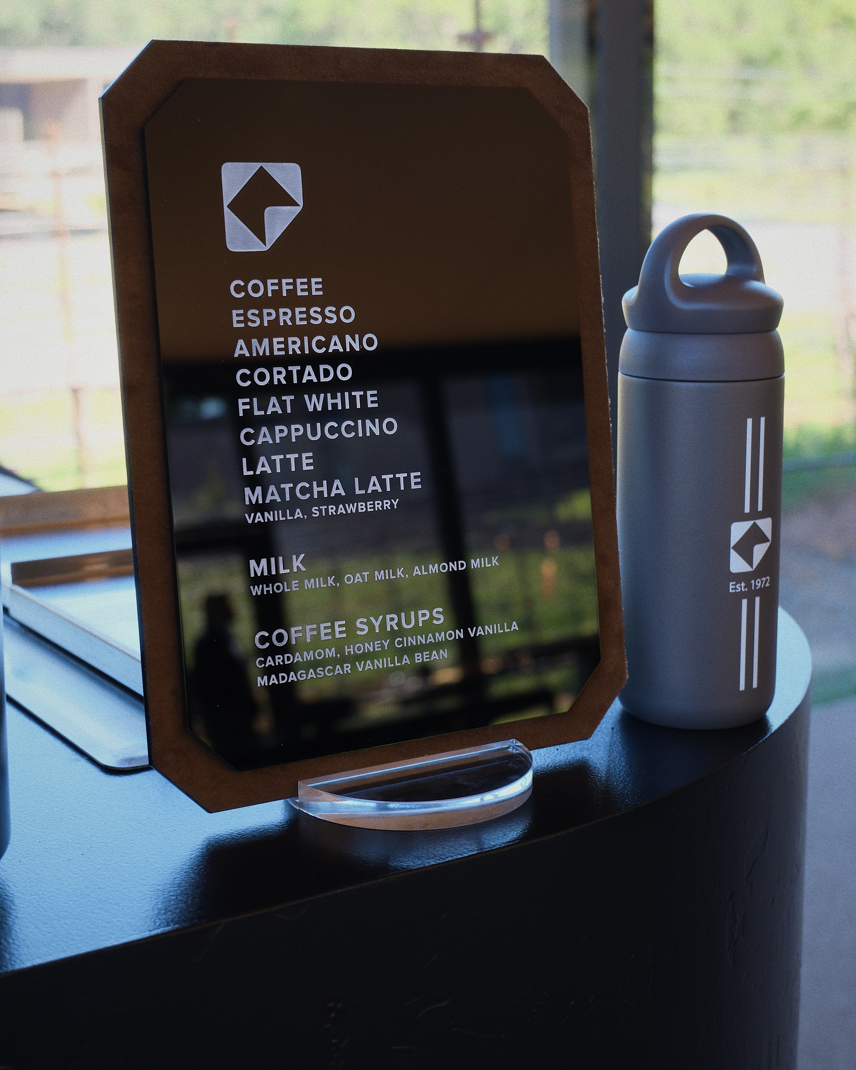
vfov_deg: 34.1
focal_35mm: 55
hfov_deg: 27.6
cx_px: 429
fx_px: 1742
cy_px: 453
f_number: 4.9
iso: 400
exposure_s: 1/100
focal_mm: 32.3
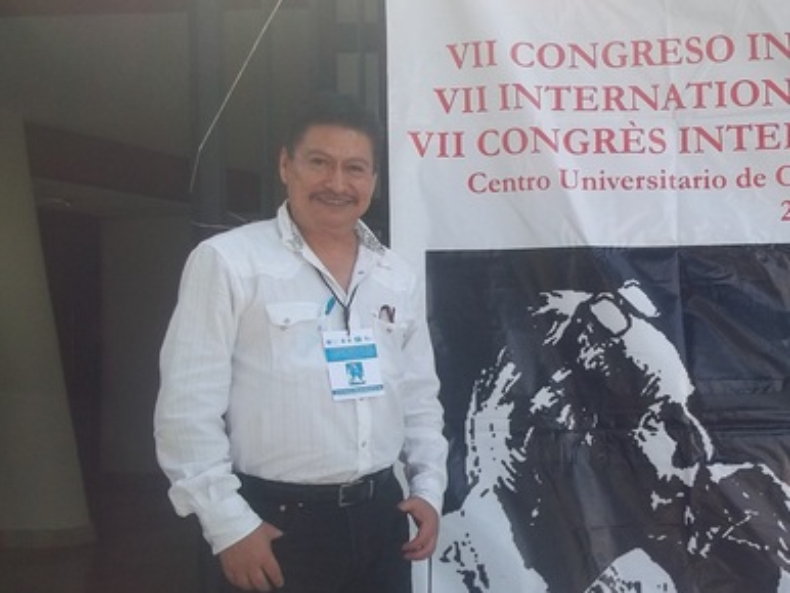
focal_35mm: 53
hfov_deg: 34.9
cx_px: 643
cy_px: 356
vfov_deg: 27.5
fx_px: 1210
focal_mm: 5.7
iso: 80
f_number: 2.9
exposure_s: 1/400
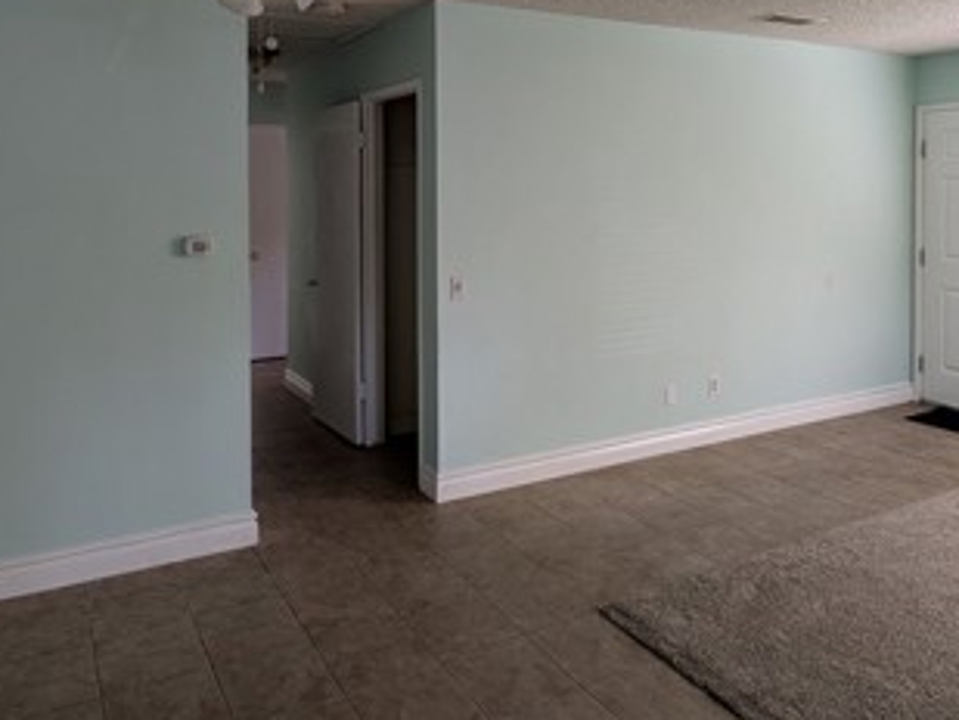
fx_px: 804
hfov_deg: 61.6
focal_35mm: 29
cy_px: 205
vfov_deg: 47.0
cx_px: 450
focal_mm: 1.83
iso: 54
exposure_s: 1/120
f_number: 2.2
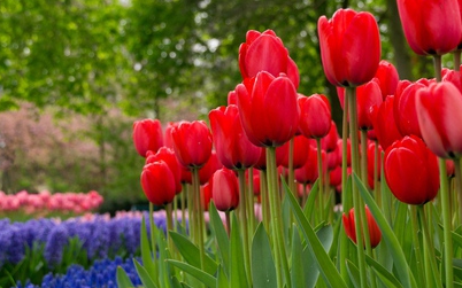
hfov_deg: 19.9
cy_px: 170
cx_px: 285
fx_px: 1317
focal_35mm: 105
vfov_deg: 12.5
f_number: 6.3
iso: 400
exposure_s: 1/500
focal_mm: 55
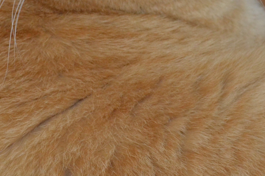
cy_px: 52
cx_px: 125
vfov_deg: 6.3
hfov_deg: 9.5
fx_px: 1597
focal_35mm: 217
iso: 1250
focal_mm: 40
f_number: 5.3
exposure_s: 1/60
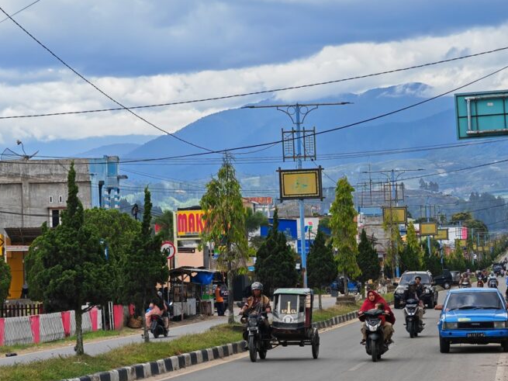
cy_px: 197
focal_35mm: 122
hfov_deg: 16.2
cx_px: 273
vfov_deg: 12.1
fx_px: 1790
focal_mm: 14.92
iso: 50
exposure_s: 1/550
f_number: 3
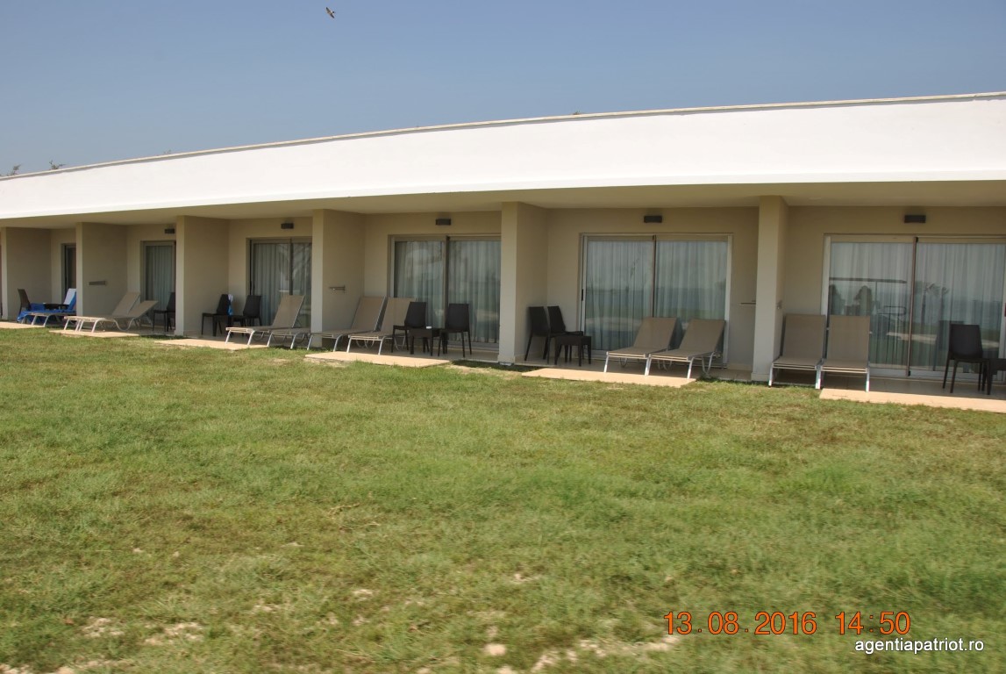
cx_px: 503
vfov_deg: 48.1
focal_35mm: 27
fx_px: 755
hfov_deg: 67.3
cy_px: 337
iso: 100
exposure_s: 1/250
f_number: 8
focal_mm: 18
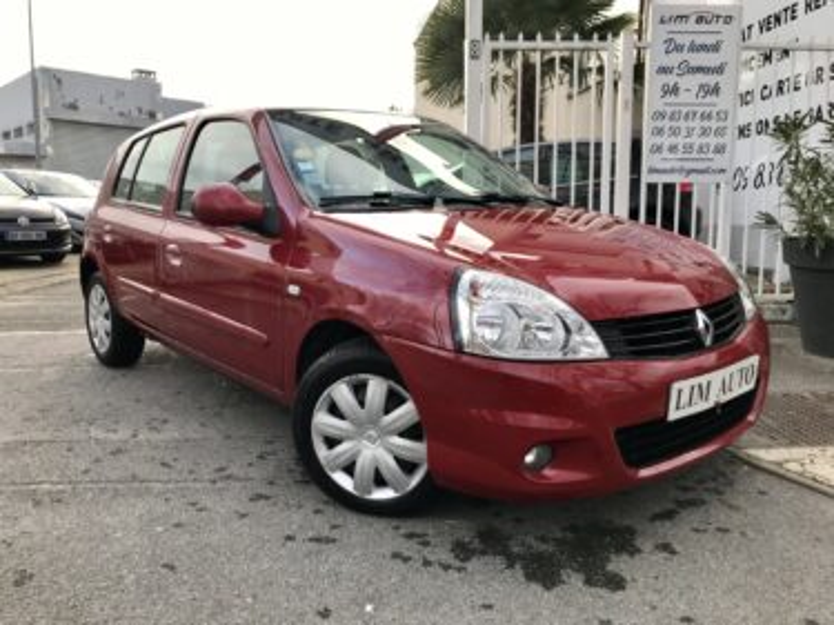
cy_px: 312
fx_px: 674
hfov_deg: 63.5
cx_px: 417
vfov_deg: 49.7
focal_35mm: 28
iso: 20
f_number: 1.8
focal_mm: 3.99
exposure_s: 1/122
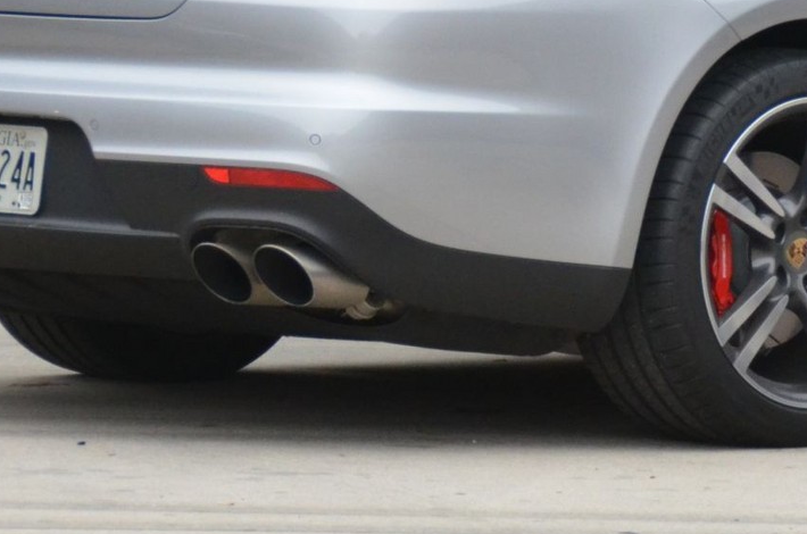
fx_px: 11223
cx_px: 989
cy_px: -101
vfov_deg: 2.7
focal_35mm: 502
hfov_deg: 4.1
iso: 1400
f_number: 5.3
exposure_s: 1/500
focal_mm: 95
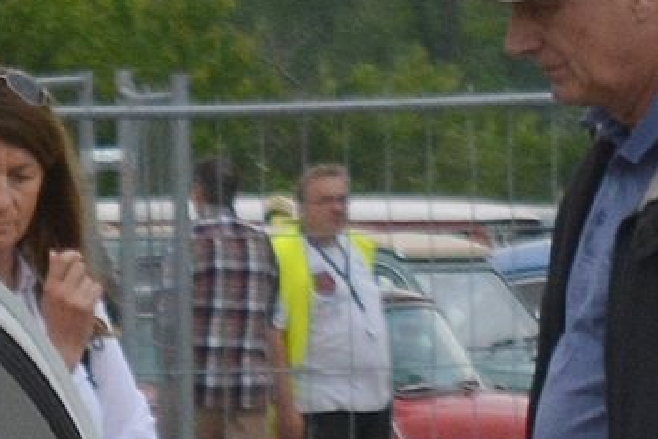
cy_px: 844
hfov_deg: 4.3
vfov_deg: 2.9
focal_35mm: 469
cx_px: -1209
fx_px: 8572
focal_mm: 55
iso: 450
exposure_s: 1/1000
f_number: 5.6
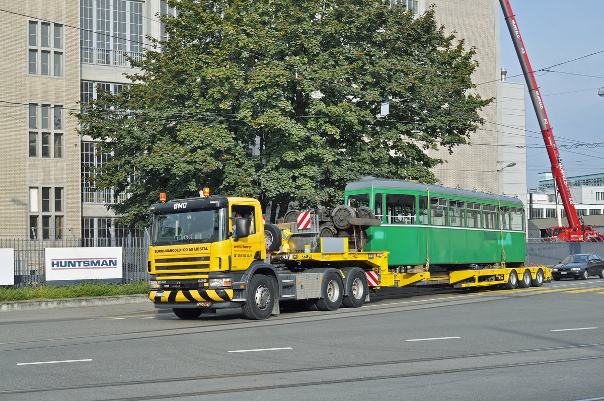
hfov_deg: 43.7
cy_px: 200
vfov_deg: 29.8
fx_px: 754
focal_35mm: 45
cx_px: 302
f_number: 6.3
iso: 250
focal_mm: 30
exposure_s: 1/640
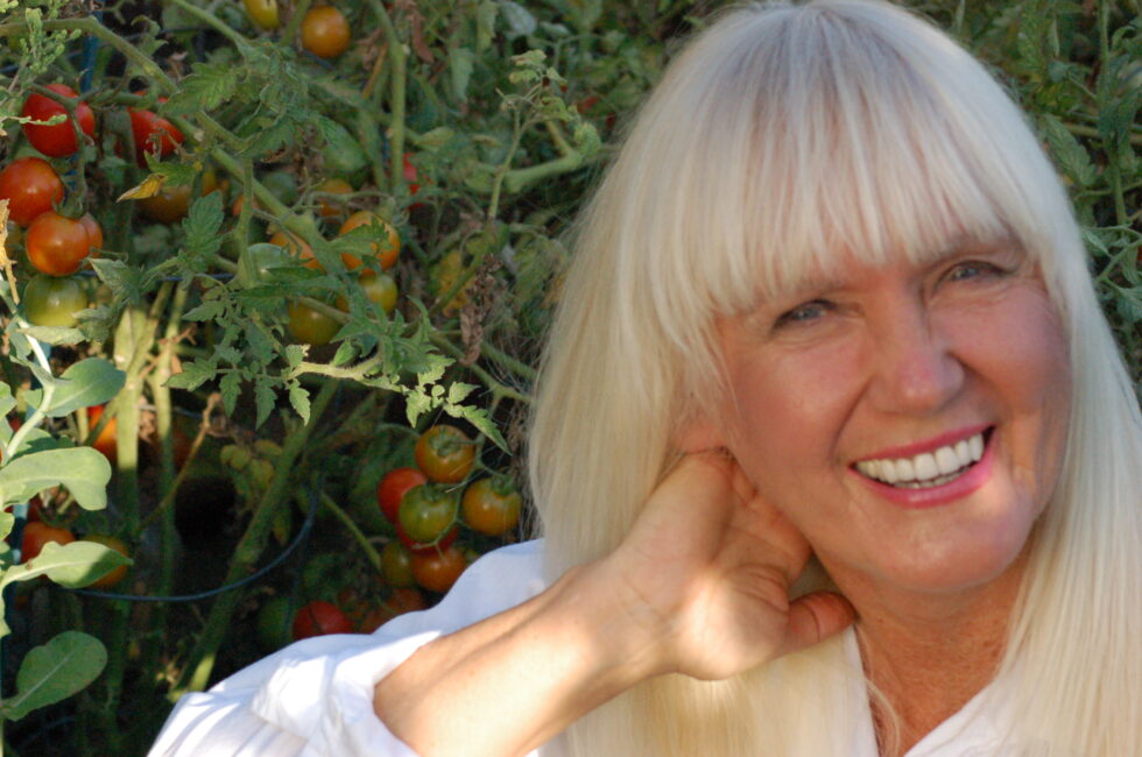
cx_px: 571
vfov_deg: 11.4
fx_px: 3800
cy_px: 378
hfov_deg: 17.1
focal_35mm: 120
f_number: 8
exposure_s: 1/1000
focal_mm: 80
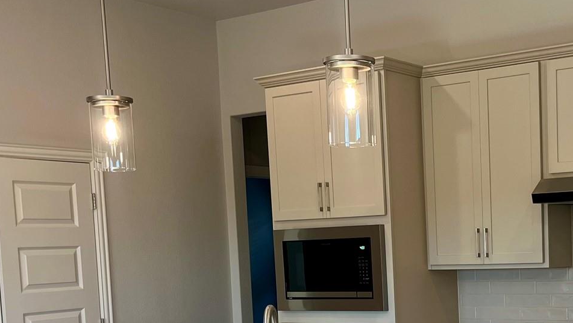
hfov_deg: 33.2
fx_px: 927
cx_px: 470
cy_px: 322
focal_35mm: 61
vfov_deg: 19.2
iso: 40
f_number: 1.6
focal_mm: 5.1
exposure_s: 1/120
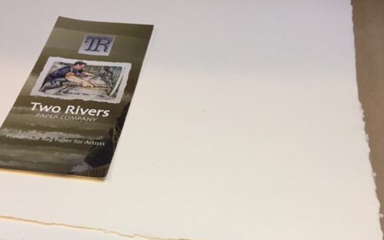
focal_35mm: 42
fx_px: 440
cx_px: 191
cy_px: 208
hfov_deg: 47.2
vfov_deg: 29.5
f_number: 2.2
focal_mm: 4.15
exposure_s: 1/33
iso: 50
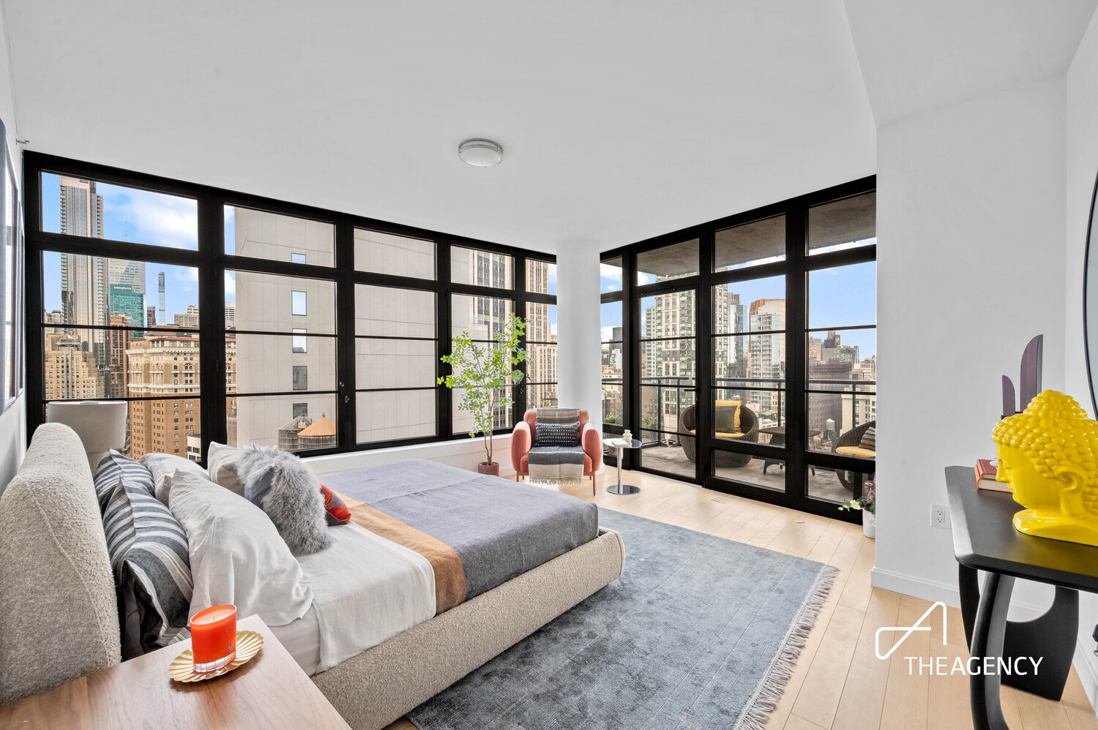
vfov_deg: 81.1
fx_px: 427
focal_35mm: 14
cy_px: 365
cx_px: 549
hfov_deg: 104.3
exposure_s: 1/5
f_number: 11
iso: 250
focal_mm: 14
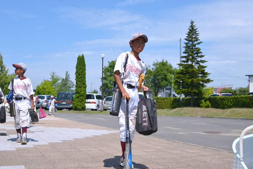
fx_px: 302
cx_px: 124
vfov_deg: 31.2
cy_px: 84
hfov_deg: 45.4
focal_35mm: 43
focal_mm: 28
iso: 400
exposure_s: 1/1600
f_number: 7.1
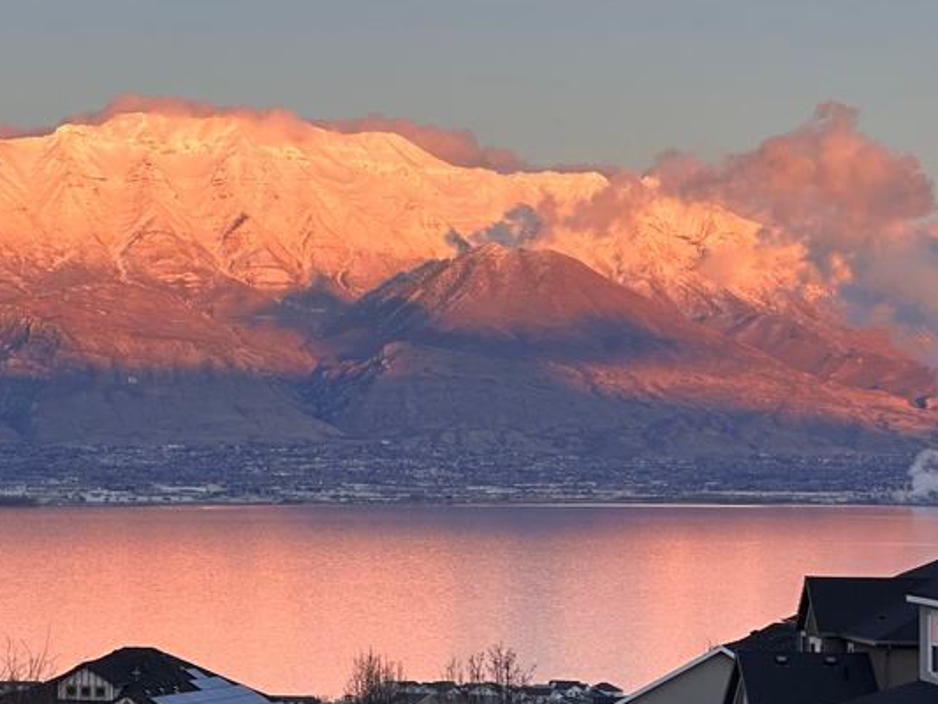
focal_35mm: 148
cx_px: 58
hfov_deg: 13.2
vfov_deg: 10.0
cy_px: 385
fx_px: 4011
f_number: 2.8
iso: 32
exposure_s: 1/117
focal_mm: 9
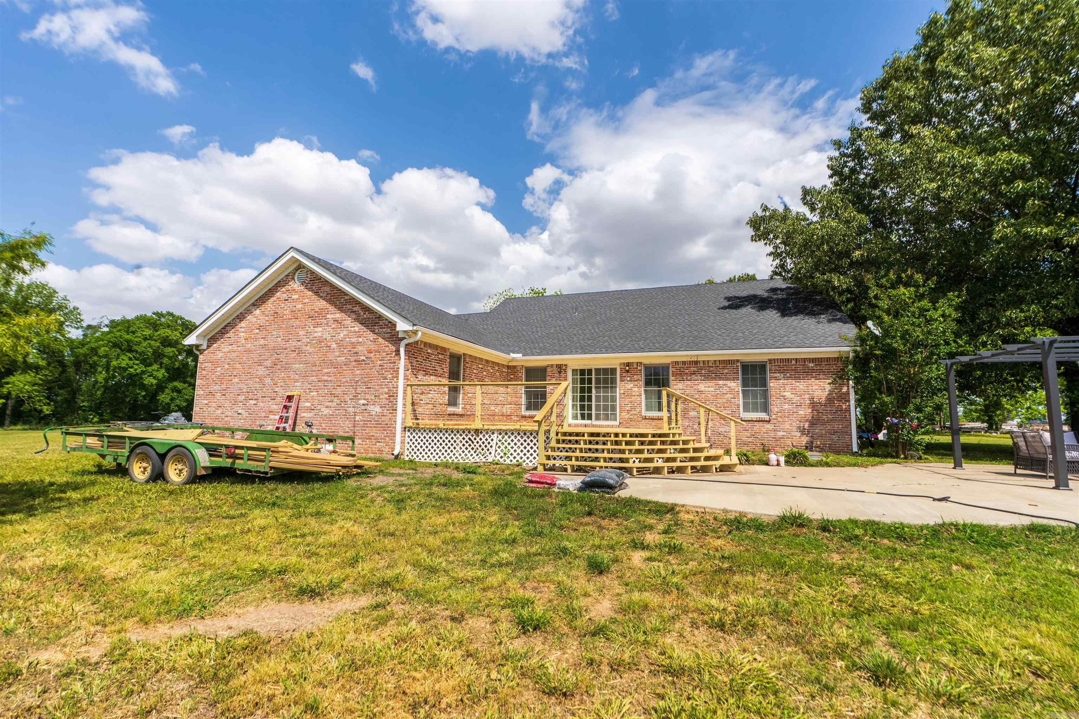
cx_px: 540
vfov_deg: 73.7
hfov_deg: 96.7
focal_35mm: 16
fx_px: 480
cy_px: 360
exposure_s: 1/8000
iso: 400
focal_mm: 16
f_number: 9
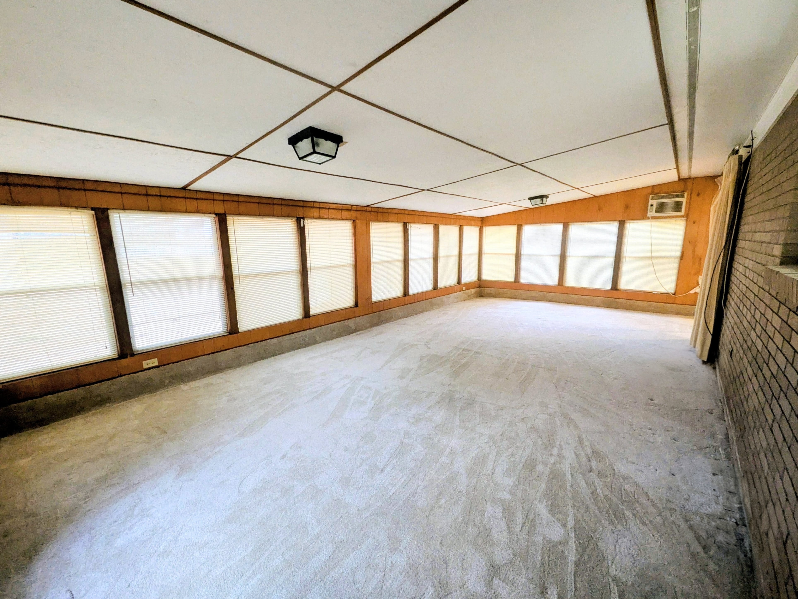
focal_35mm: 14
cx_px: 399
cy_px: 300
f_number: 2.2
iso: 116
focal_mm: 1.85
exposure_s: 1/24
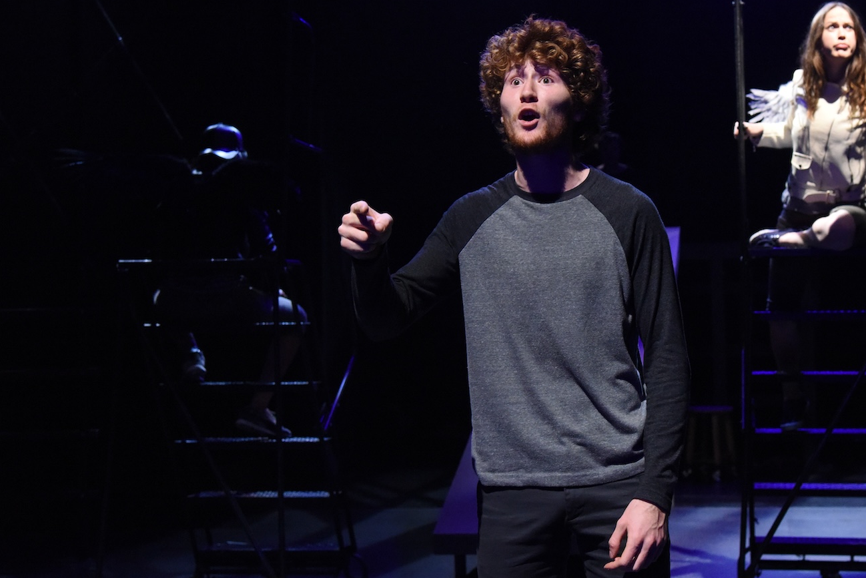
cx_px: 567
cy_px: 229
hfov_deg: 29.5
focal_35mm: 68
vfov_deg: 20.0
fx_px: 1636
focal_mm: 48
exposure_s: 1/160
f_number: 4.5
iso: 6400
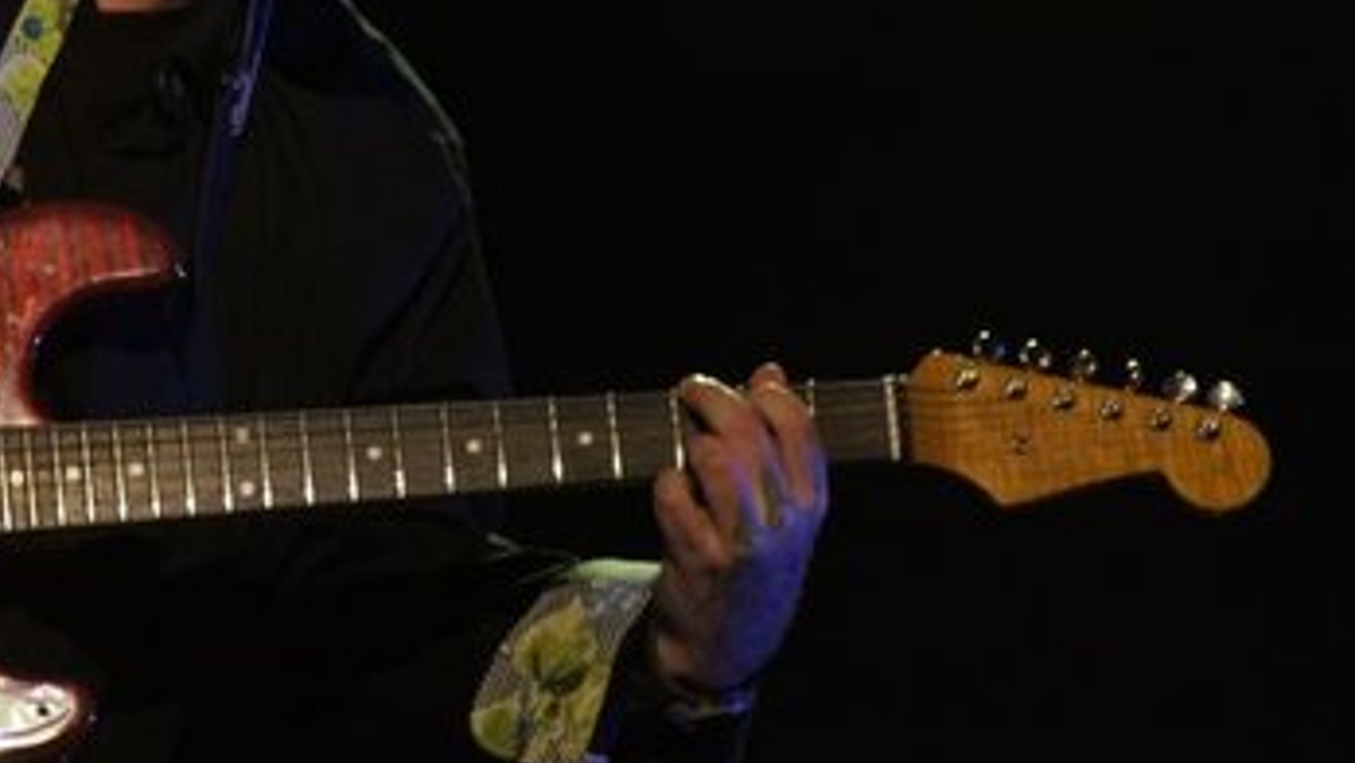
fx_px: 31591
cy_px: -4
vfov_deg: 1.4
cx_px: 459
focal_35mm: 879
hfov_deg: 2.5
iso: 1600
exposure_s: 1/40
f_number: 5.6
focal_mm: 300
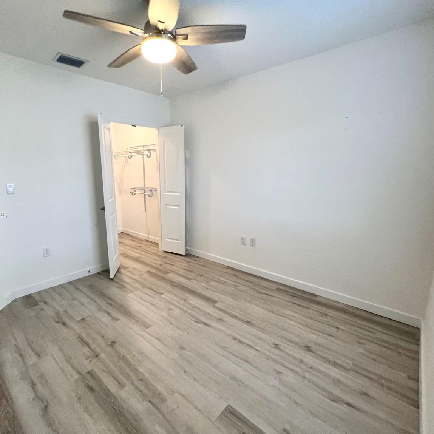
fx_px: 227
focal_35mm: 16
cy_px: 216
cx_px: 188
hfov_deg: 86.9
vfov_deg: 87.4
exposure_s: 1/120
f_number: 1.8
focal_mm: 1.57
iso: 250
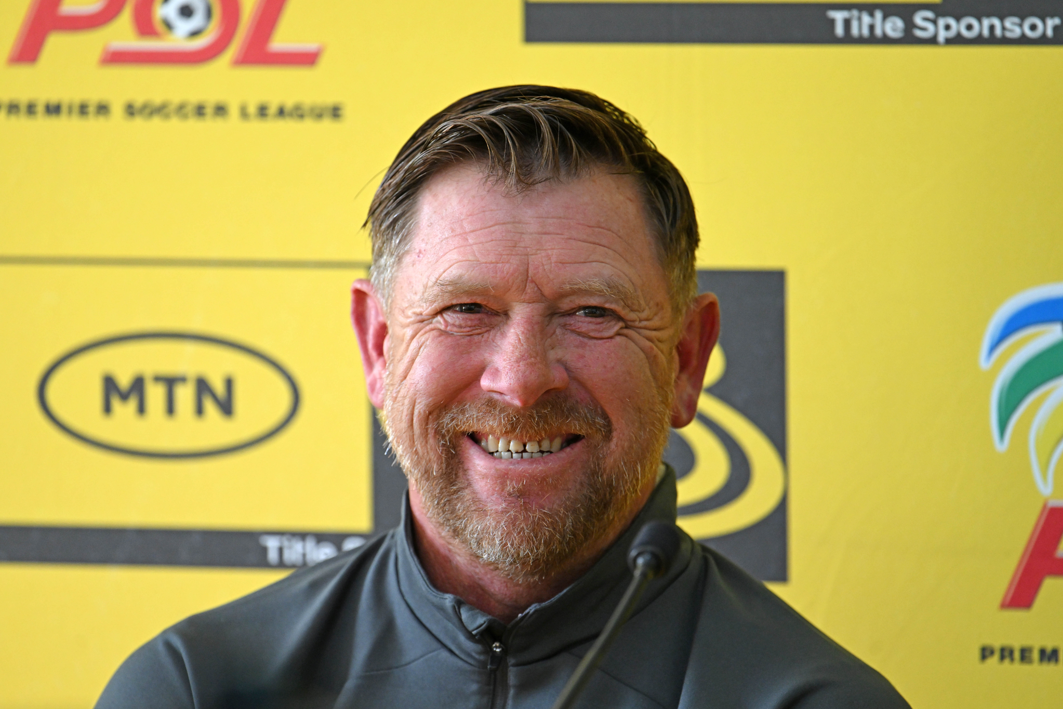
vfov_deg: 3.3
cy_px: 362
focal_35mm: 420
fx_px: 12401
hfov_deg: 4.9
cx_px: 529
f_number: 4.5
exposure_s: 1/320
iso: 2000
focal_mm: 400
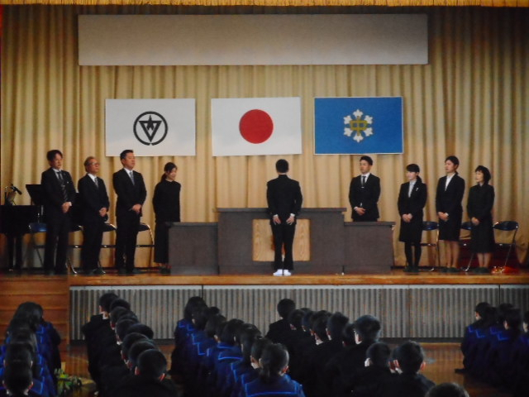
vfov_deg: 9.7
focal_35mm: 153
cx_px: 264
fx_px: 2338
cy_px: 198
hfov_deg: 12.9
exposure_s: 1/60
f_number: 6.2
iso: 1600
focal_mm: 27.4
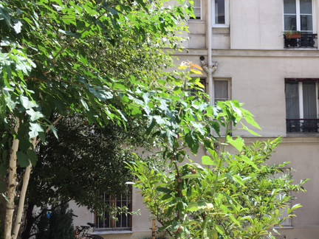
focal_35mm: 43
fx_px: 396
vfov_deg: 33.5
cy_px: 137
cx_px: 201
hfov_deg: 43.5
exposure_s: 1/513
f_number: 2.2
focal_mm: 4.15
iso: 25
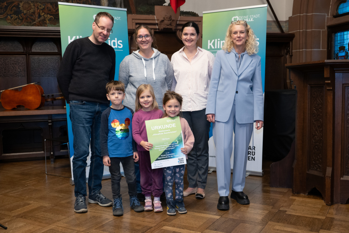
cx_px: 174
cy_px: 116
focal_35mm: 39
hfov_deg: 49.6
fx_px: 378
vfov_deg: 34.2
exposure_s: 1/60
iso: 1600
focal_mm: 39
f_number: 5.6
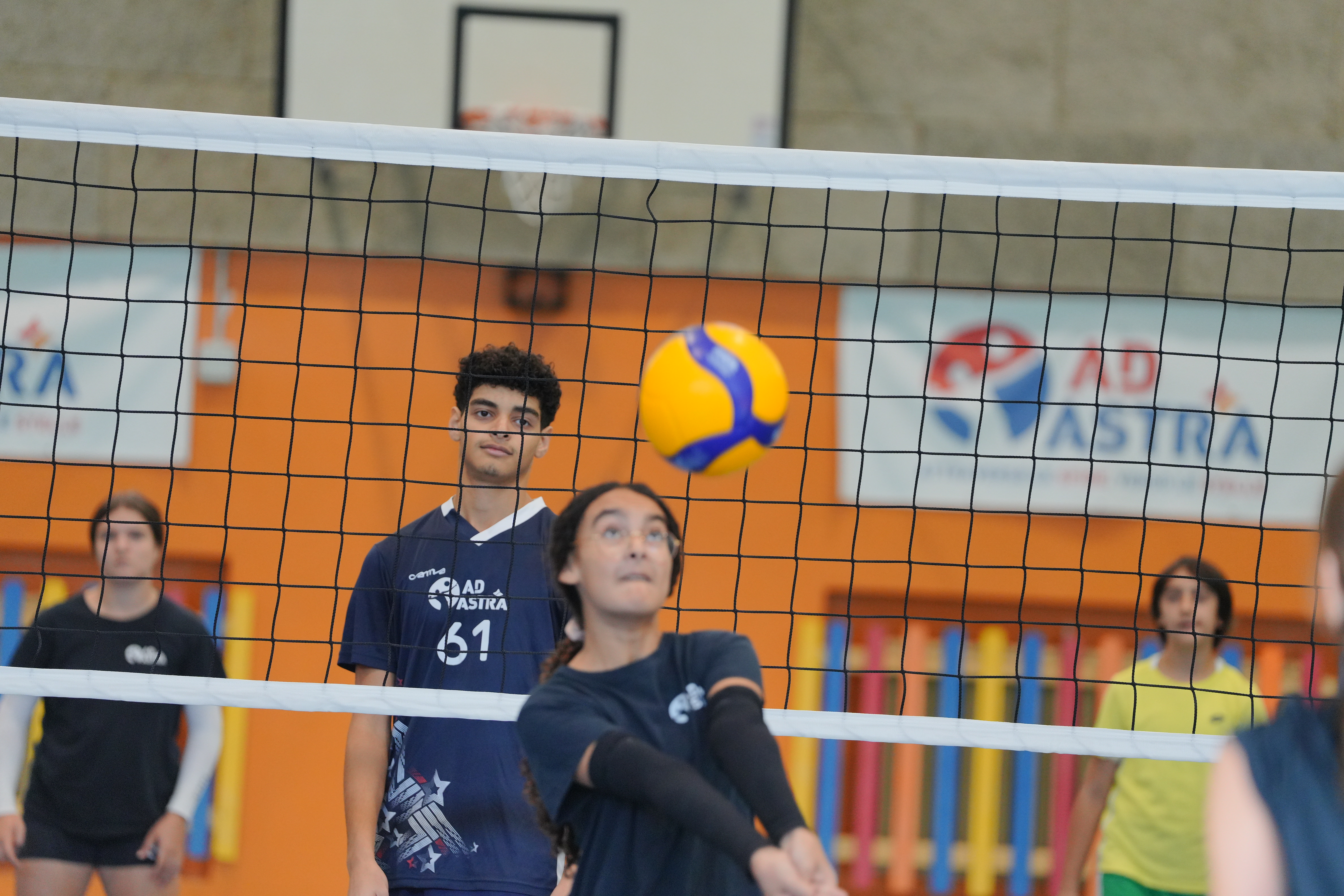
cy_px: 448
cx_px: 672
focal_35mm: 185
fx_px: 6906
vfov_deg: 7.4
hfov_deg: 11.1
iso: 1600
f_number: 3.2
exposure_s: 1/640
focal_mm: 185
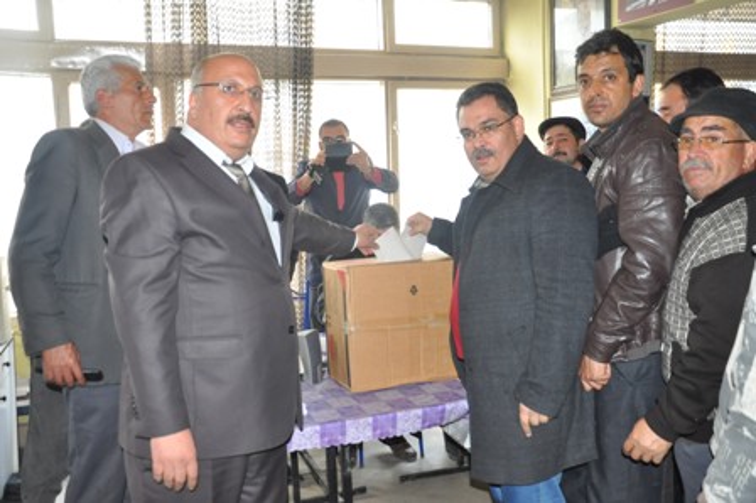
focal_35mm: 33
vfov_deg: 39.9
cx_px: 378
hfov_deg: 57.3
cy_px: 252
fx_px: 692
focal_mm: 22
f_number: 4.5
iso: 1000
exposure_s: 1/60
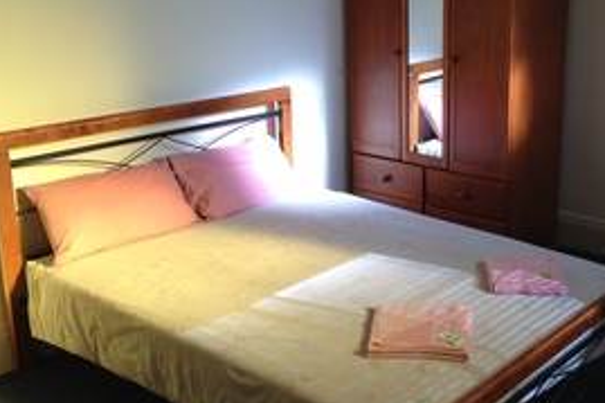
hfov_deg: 38.3
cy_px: 185
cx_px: 425
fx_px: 857
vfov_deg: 26.4
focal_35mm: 51
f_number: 2.4
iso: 50
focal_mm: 4.13
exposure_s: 1/194
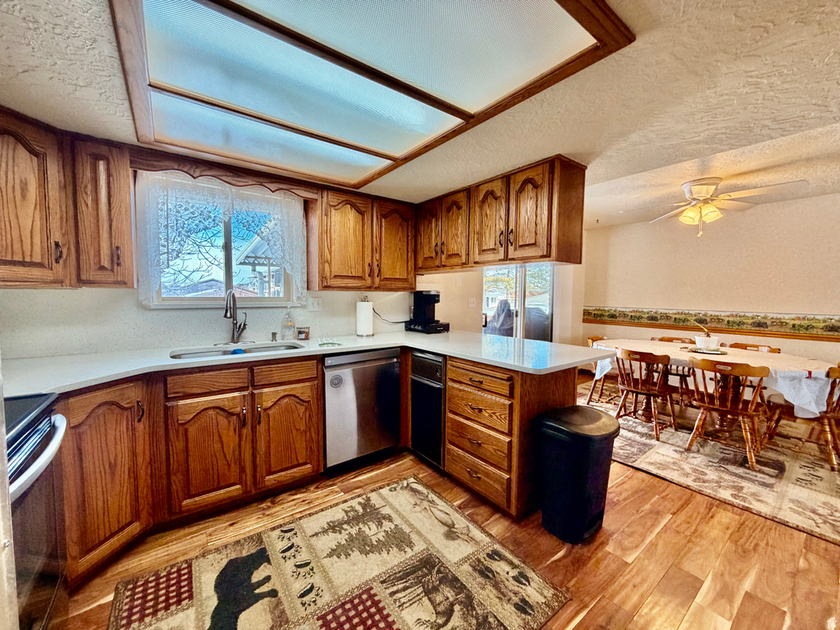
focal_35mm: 14
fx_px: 340
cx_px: 420
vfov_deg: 85.7
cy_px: 315
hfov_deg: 102.1
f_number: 2.2
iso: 200
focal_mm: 2.22
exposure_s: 1/120
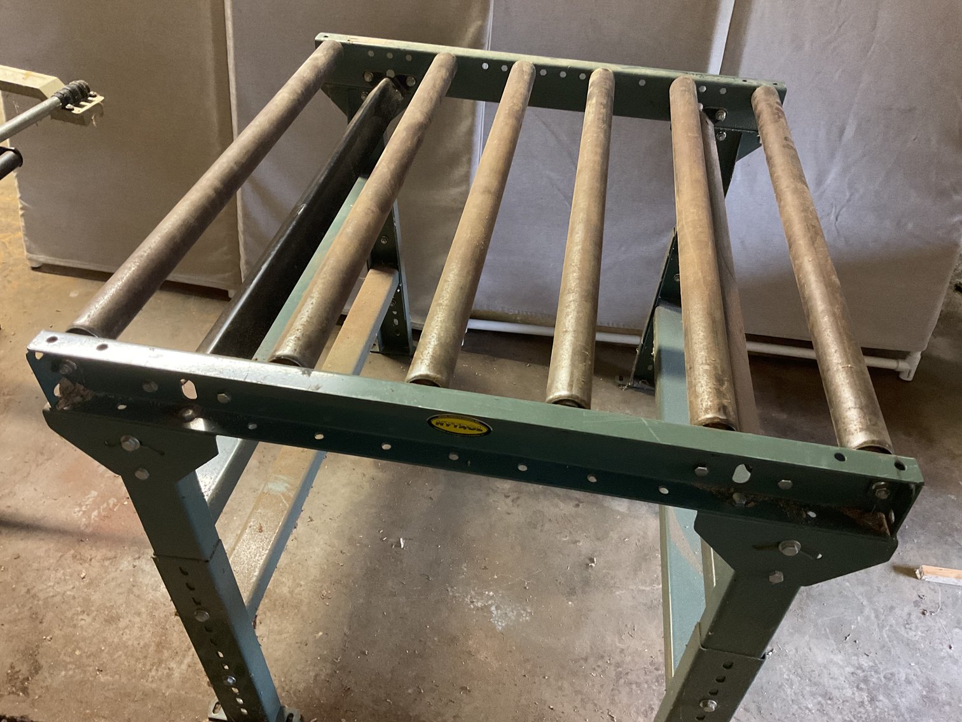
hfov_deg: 61.7
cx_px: 481
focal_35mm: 29
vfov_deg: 48.2
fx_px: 806
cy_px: 361
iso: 400
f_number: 1.8
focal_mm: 3
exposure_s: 1/30
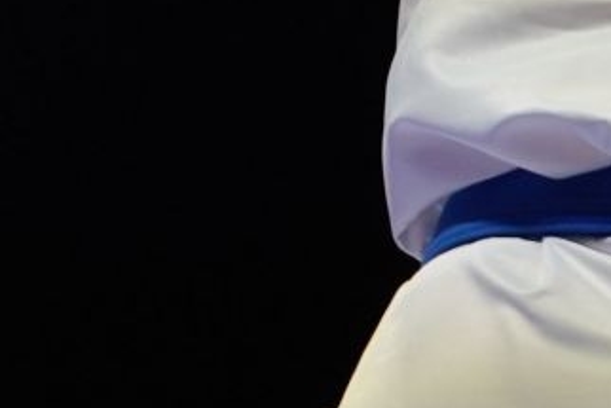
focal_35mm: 1044
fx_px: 17726
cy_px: -482
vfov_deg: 1.3
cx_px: -402
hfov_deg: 2.0
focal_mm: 187
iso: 1600
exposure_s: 1/1000
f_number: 2.8
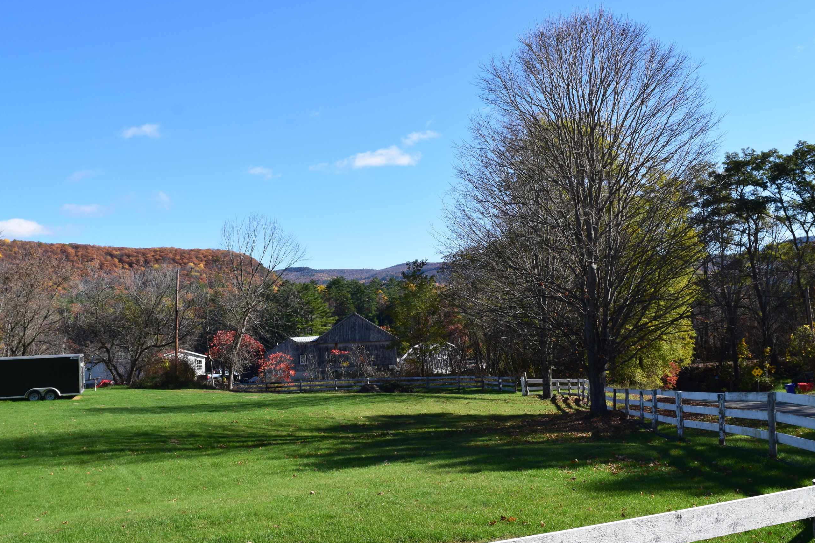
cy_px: 287
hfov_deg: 53.1
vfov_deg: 36.9
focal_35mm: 36
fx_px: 815
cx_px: 416
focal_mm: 20
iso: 400
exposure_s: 1/400
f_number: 11
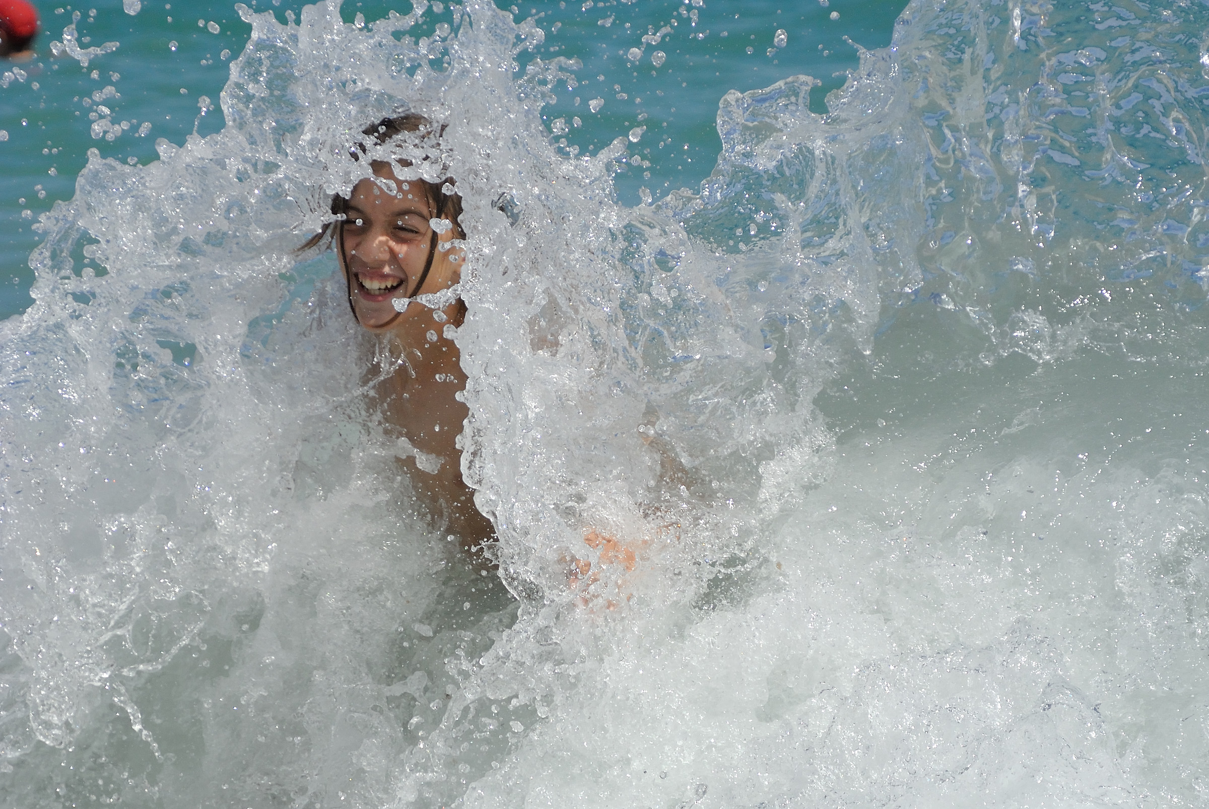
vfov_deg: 6.0
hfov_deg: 9.0
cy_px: 404
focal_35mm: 229
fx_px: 7699
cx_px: 604
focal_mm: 85
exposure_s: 1/4000
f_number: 5.6
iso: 400
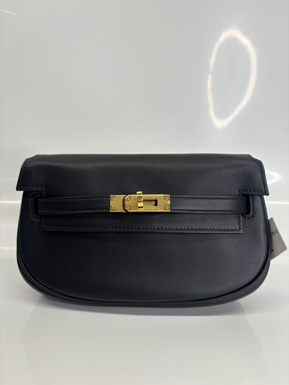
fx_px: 289
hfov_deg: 53.1
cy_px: 192
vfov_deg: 67.3
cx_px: 144
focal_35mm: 26
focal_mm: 5.96
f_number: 1.6
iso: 32
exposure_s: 1/127
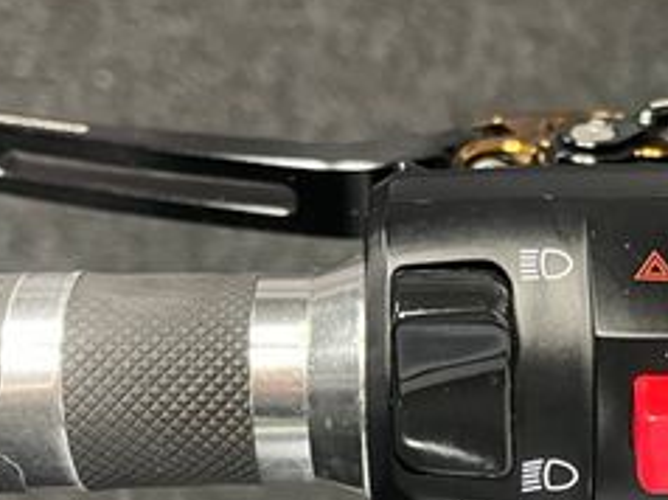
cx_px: 539
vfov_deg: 20.7
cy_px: 410
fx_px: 1349
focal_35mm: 70
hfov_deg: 27.2
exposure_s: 1/33
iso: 500
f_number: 1.6
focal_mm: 5.1
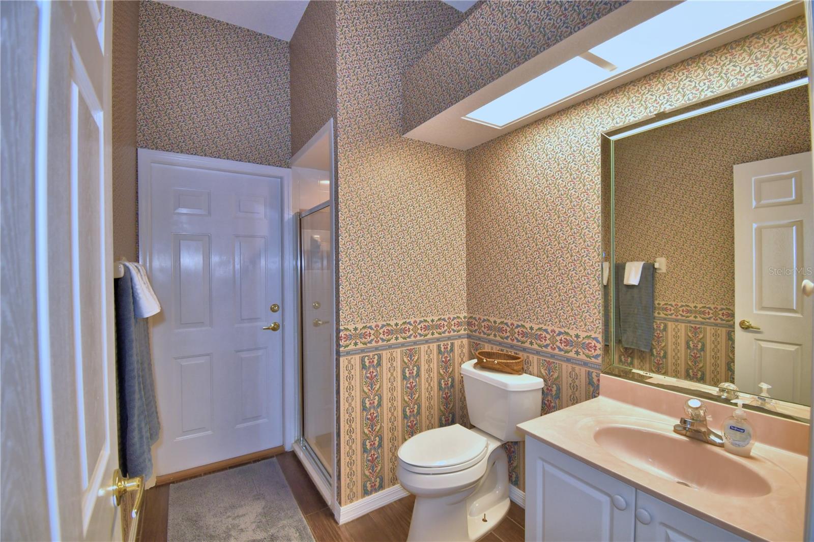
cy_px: 271
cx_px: 407
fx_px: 339
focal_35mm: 15
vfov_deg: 77.3
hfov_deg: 100.4
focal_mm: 10
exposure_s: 1/30
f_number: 4.5
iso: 450
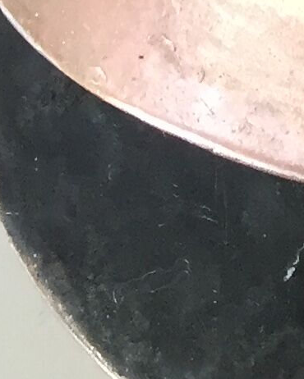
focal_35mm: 200
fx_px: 2248
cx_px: 593
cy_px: -952
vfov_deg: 7.7
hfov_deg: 7.5
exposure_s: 1/33
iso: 100
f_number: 2.2
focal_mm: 4.15
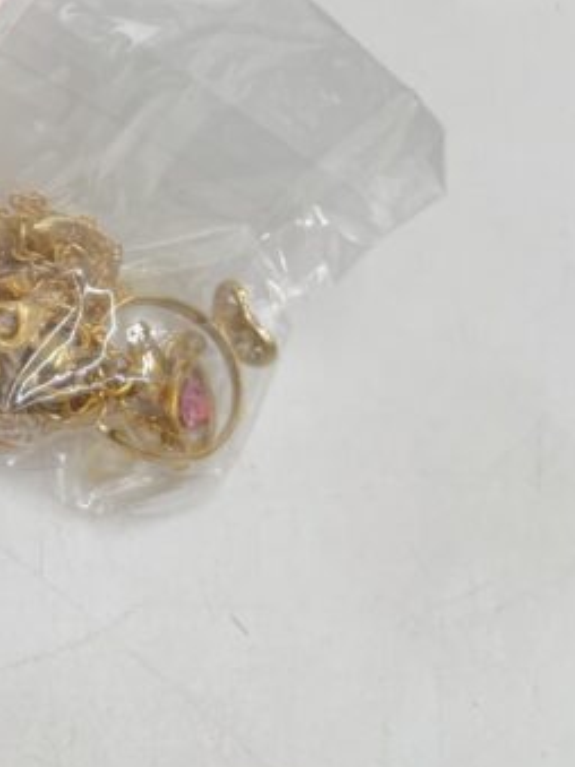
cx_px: -66
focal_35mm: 59
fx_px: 1308
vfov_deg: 30.0
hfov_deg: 23.2
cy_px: -38
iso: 32
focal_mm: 5.1
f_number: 1.6
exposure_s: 1/150
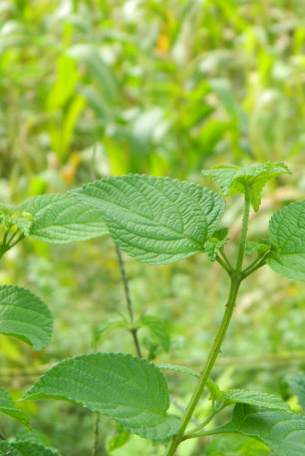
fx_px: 1827
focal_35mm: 144
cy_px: 228
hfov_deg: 9.5
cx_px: 233
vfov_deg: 14.2
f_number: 4.5
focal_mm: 18.6
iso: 80
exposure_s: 1/125
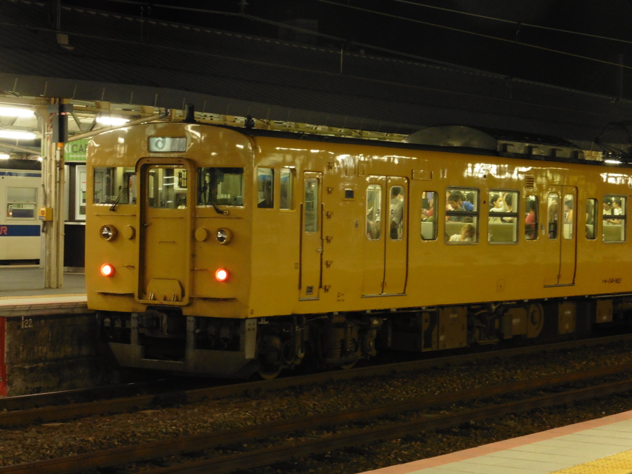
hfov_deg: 21.8
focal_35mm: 90
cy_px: 237
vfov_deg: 16.4
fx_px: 1643
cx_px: 316
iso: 500
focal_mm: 16.1
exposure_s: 1/8
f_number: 5.2
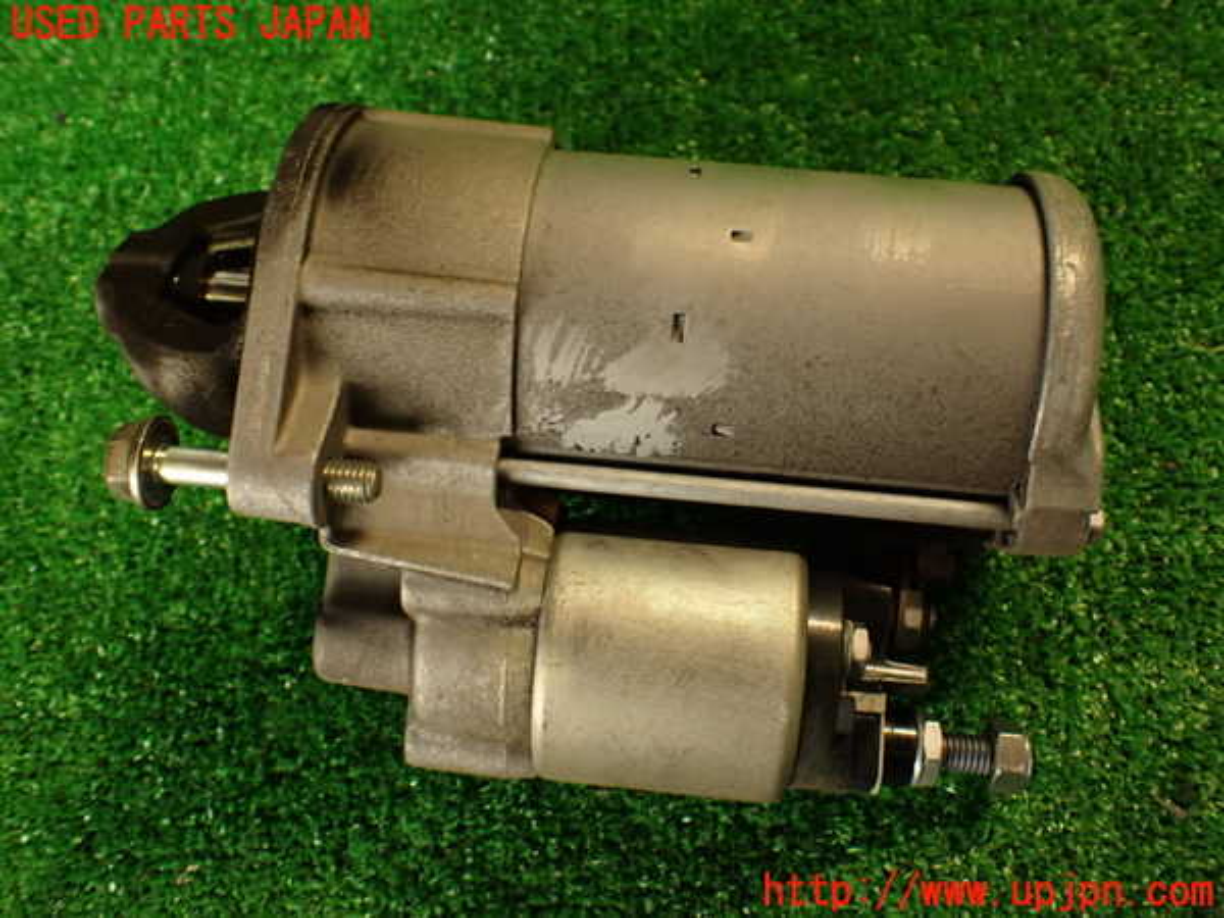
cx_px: 612
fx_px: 1131
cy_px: 459
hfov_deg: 56.8
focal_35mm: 32
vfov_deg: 44.2
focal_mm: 5.79
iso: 250
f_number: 2.4
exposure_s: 1/30
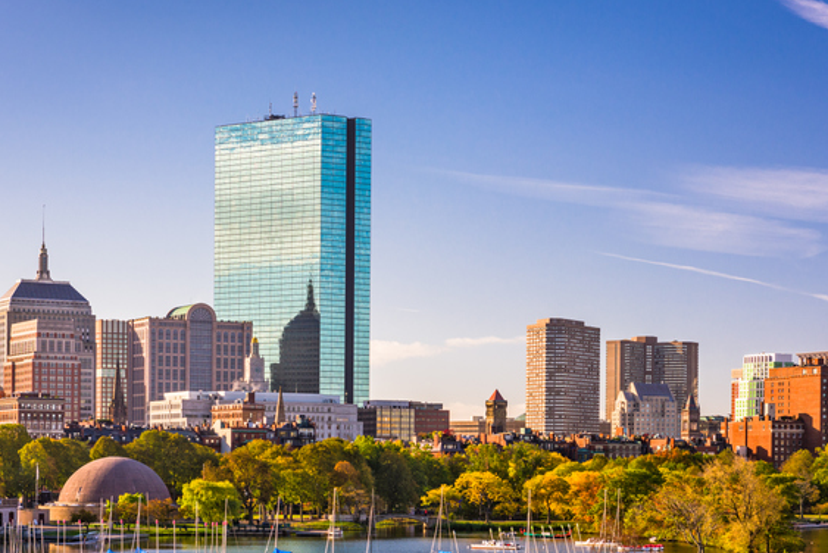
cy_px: 349
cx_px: 424
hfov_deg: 22.6
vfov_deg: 15.2
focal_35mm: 90
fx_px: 2071
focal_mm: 70
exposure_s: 1/160
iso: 200
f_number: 8
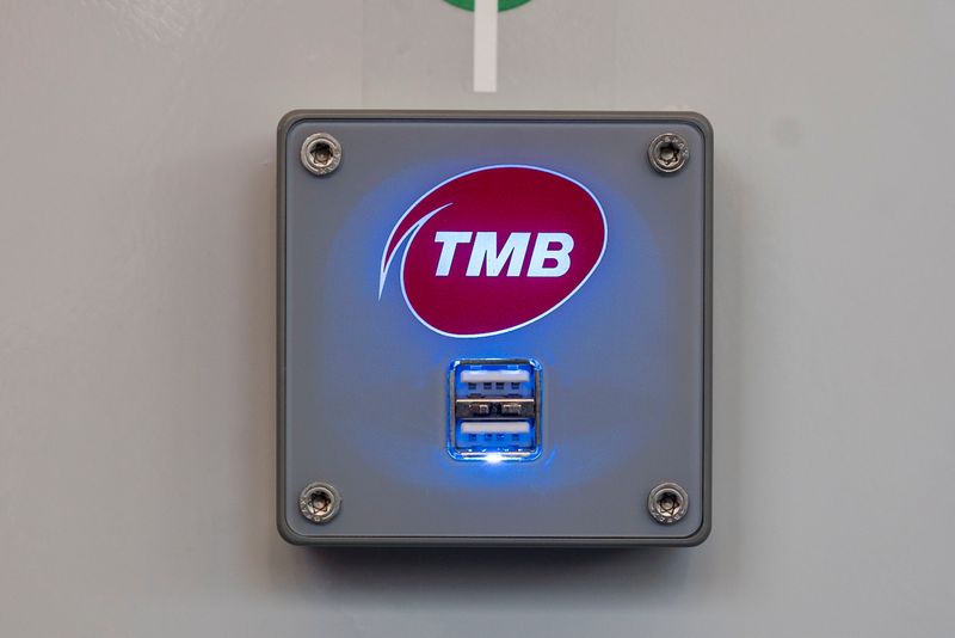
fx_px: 2786
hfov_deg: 19.4
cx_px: 478
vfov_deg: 13.1
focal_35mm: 105
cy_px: 319
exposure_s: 1/160
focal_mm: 70
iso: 1000
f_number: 4
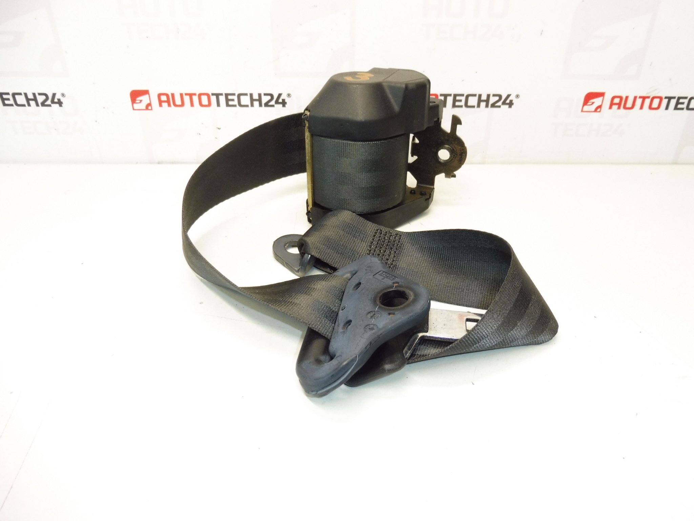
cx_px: 347
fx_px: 481
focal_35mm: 24
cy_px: 260
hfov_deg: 71.6
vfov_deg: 56.8
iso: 200
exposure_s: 1/60
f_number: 3.5
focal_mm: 4.3
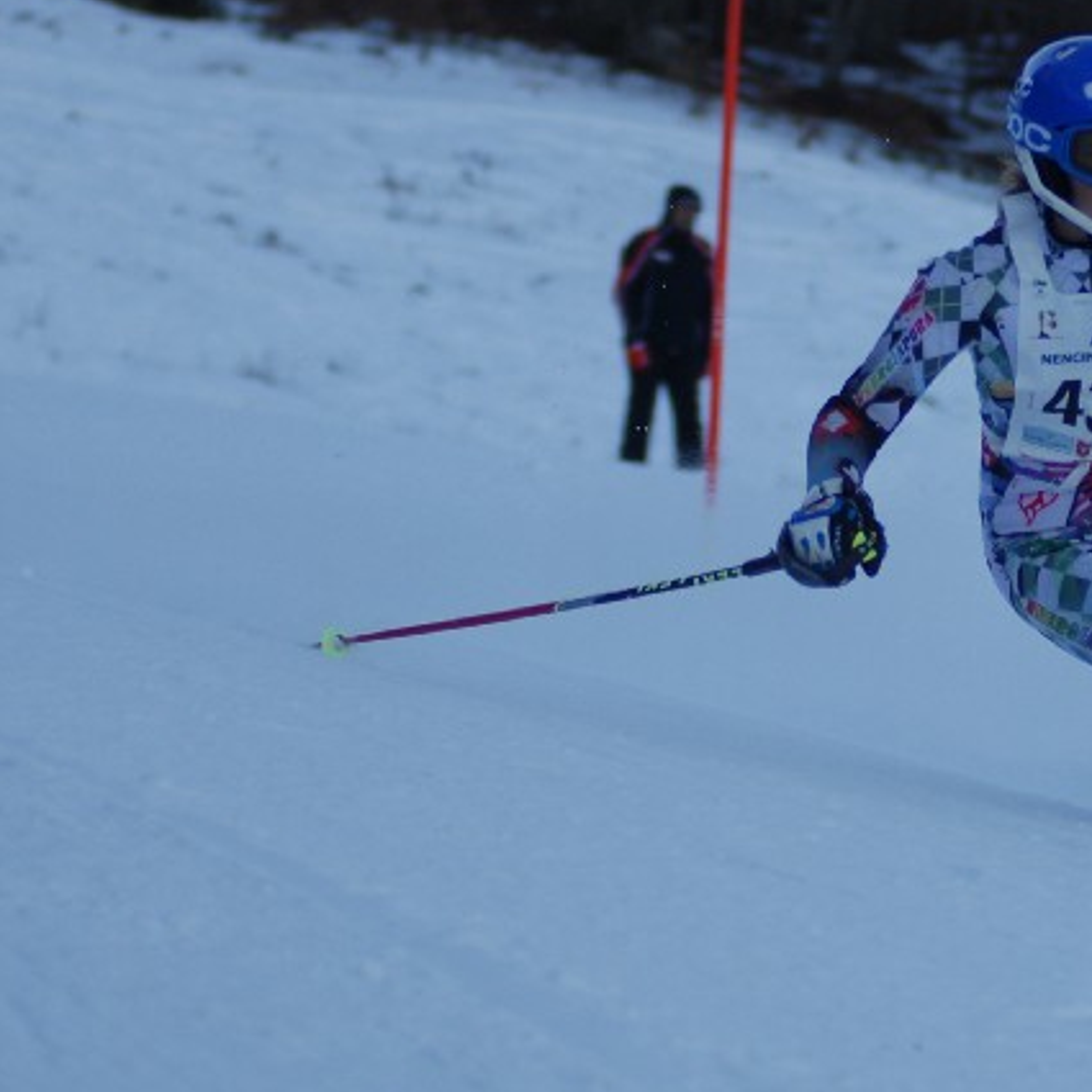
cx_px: 1141
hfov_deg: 7.1
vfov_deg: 7.1
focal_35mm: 246
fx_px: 8780
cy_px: 310
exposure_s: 1/800
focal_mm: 80
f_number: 2.8
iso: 125
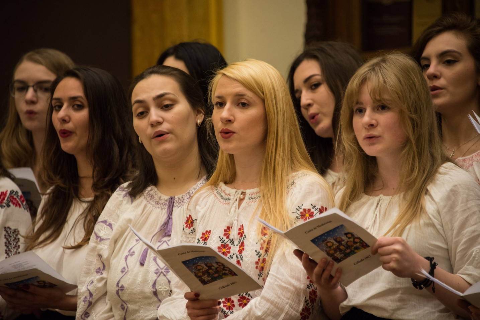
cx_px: 240
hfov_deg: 6.9
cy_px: 160
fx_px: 4001
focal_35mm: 300
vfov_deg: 4.6
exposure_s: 1/50
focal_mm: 300
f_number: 5.6
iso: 2500
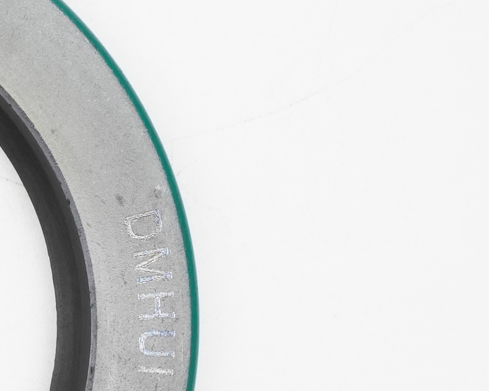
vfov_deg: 7.5
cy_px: 414
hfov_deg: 9.0
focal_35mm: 205
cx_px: -370
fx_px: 2966
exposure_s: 1/60
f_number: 11
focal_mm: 30
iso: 640
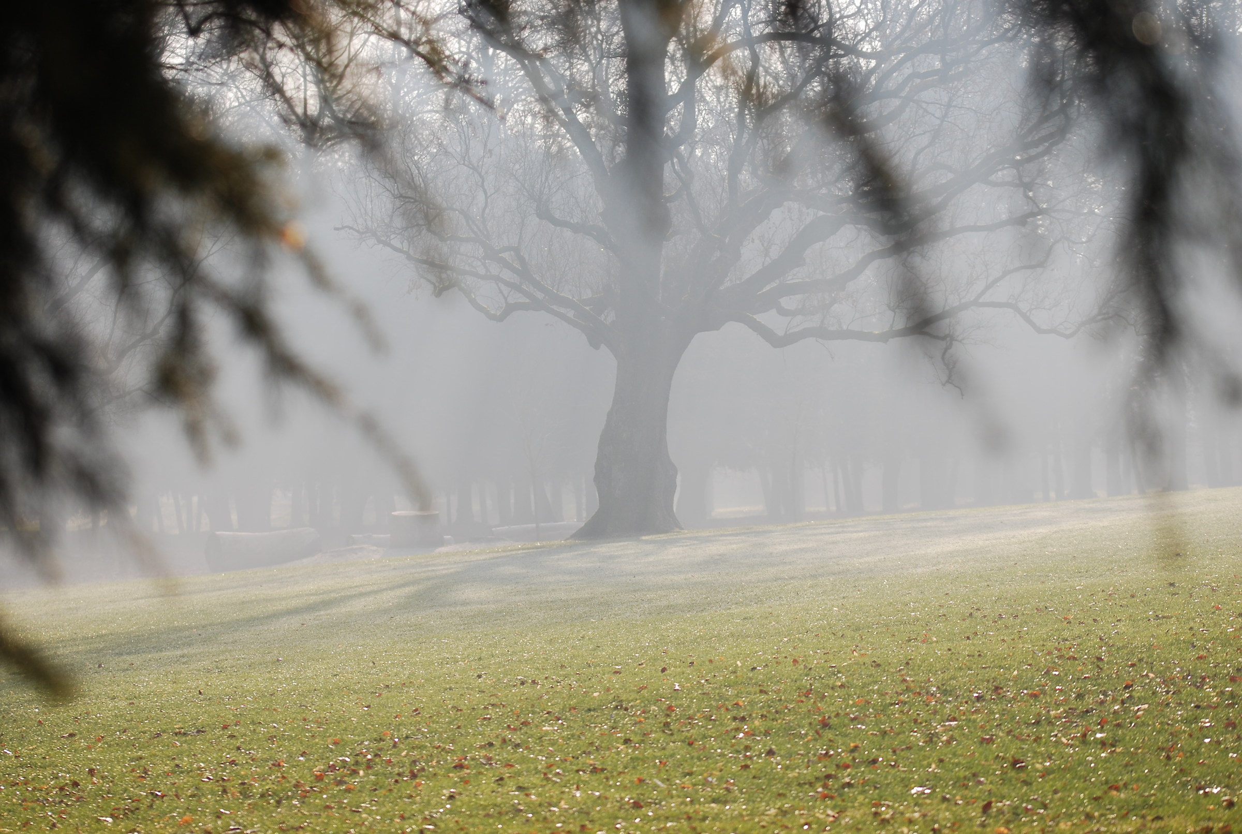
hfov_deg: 13.0
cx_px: 621
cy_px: 417
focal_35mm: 158
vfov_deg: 8.8
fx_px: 5445
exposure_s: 1/200
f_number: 3.5
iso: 100
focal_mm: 105
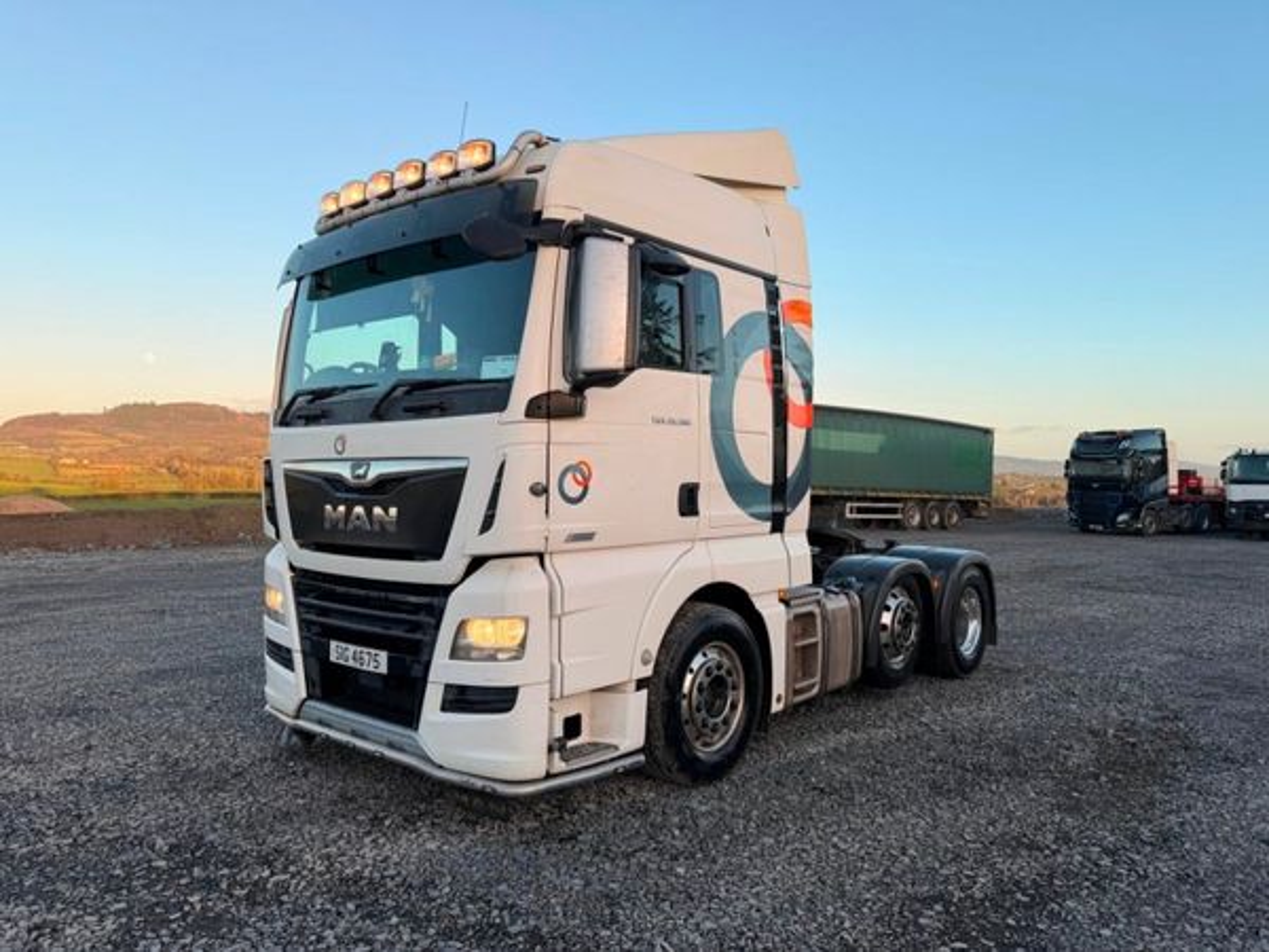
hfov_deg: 71.6
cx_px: 634
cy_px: 476
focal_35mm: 24
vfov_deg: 56.8
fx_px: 880
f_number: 1.78
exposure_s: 1/649
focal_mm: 6.76
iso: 80
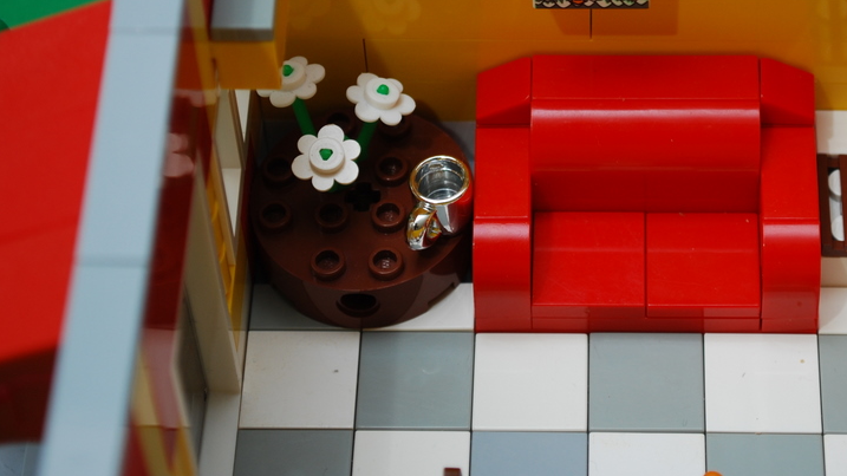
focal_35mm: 121
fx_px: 2711
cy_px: 99
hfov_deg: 17.7
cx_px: 552
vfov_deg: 10.0
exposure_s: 1/60
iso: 200
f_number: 5.6
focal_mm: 55
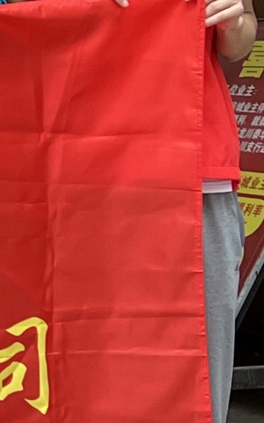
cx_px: -602
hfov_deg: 6.6
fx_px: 2039
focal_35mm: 177
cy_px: 98
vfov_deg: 11.8
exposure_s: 1/121
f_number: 1.5
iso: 100
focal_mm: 5.7
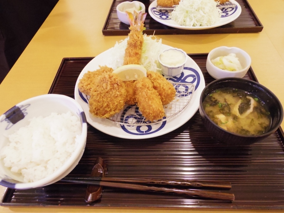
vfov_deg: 58.9
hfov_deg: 73.9
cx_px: 142
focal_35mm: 23
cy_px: 106
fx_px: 189
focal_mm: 5
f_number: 2.8
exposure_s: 1/40
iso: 2500
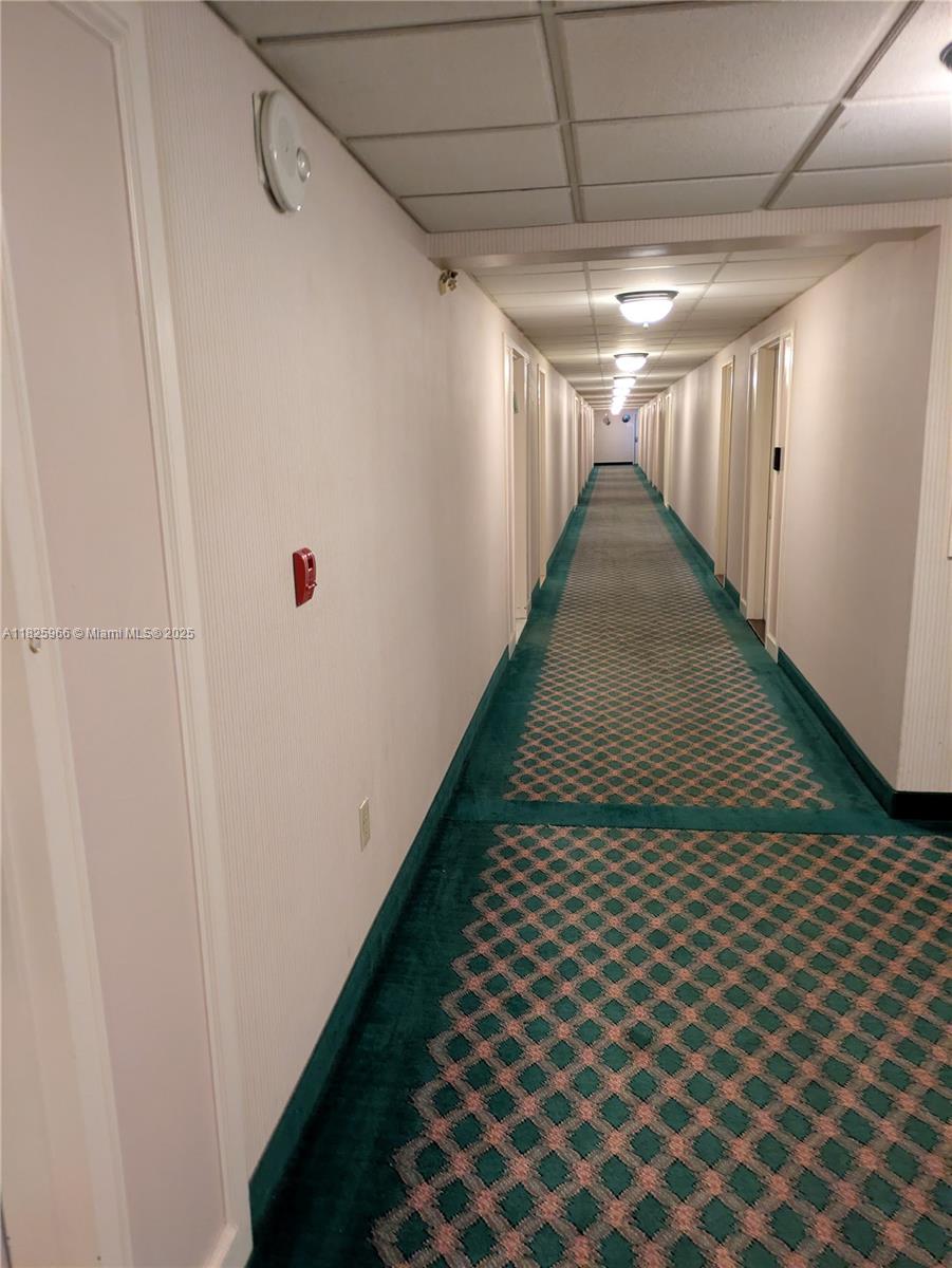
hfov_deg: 54.9
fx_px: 916
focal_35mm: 25
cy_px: 634
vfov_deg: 69.4
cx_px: 476
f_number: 1.89
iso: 513
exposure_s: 1/24
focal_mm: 5.43
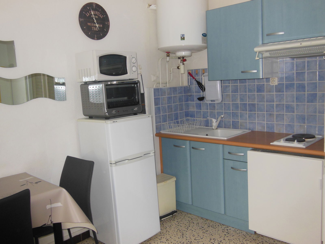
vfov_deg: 41.8
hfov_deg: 54.0
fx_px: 319
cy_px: 122
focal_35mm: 34
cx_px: 162
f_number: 3.9
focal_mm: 6
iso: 320
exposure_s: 1/30
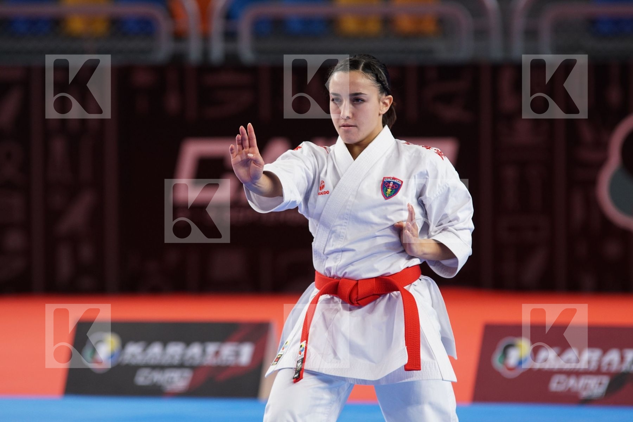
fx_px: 5275
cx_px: 316
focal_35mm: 300
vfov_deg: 4.6
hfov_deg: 6.9
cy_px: 211
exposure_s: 1/250
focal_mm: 200
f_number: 3.2
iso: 500
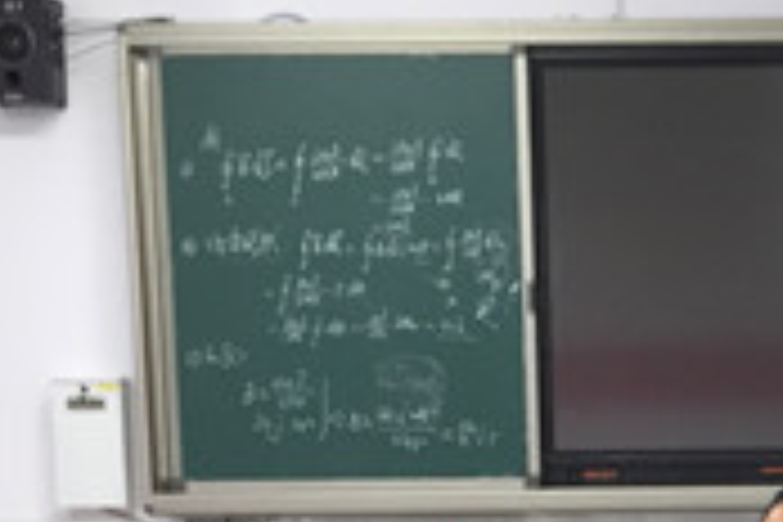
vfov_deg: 12.5
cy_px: 774
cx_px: 846
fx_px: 2262
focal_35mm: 104
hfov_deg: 18.9
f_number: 2.2
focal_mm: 4.15
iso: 80
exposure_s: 1/33
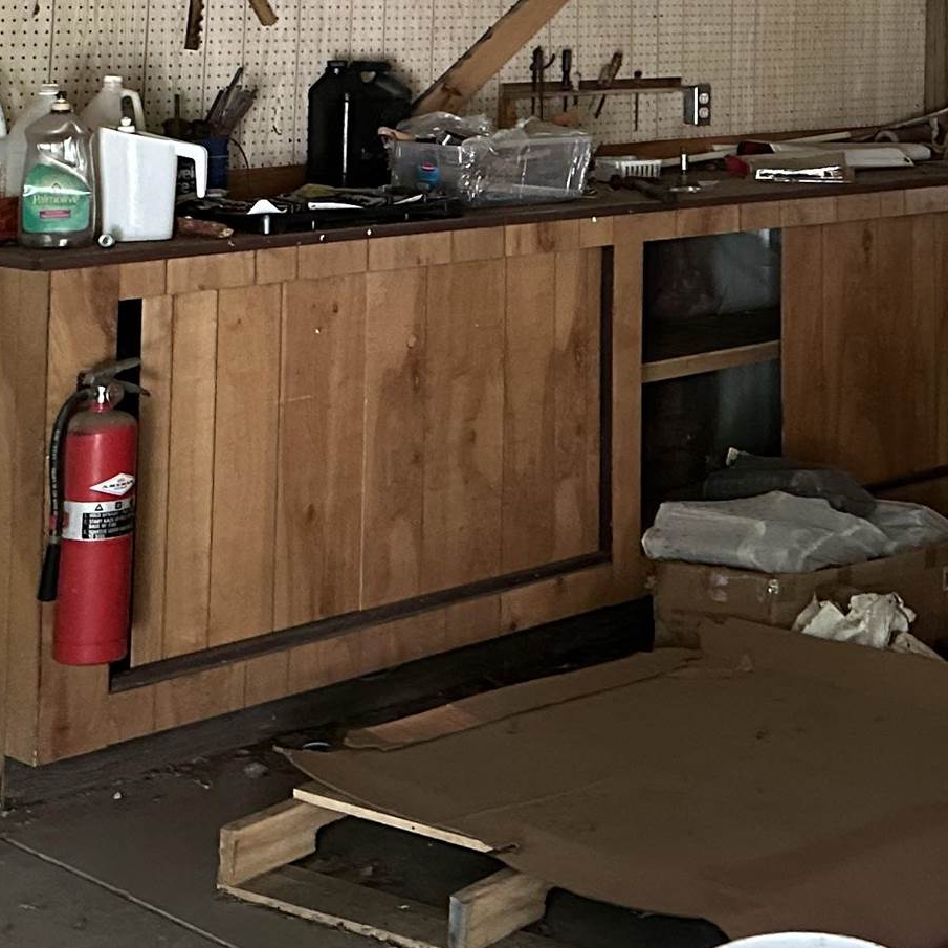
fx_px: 2231
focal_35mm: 72
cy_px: -134
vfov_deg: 22.4
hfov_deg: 23.8
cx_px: 680
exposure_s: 1/35
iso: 1000
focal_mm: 6.86
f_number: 1.78
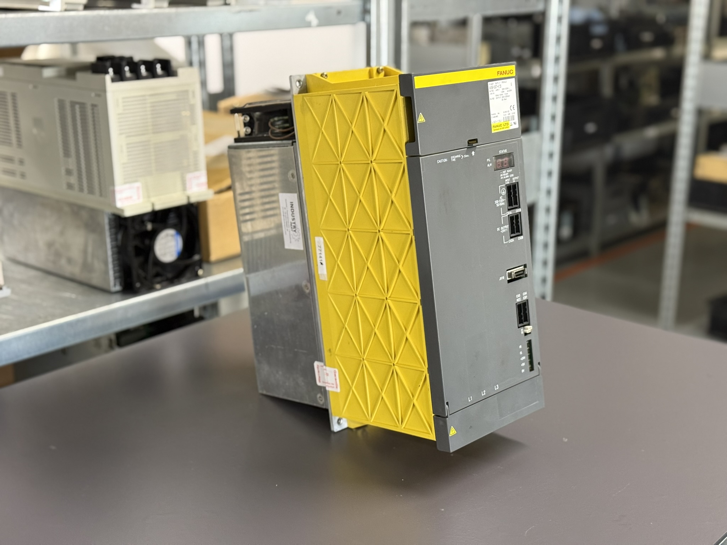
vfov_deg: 30.3
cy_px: 272
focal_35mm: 48
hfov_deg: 39.7
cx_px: 364
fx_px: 1008
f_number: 1.78
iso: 200
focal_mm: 6.76
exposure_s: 1/50
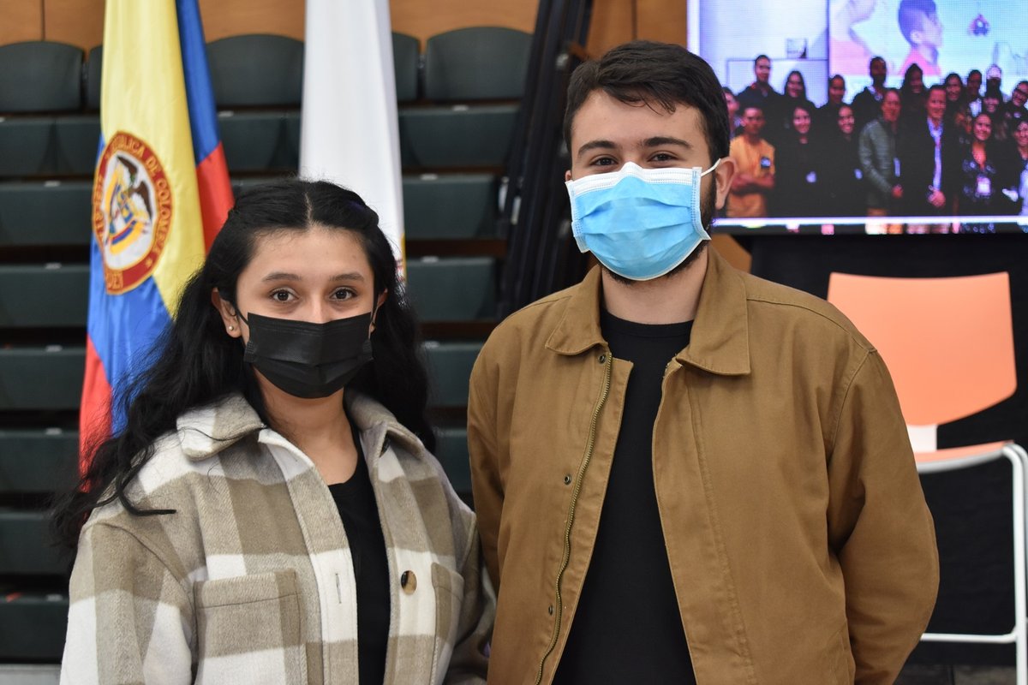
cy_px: 342
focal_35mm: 78
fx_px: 2227
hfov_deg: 26.0
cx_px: 514
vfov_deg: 17.5
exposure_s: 1/60
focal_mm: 52
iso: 900
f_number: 5.6
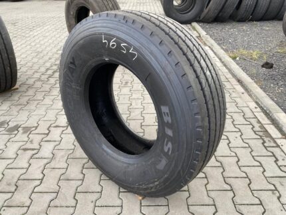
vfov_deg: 53.1
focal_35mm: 26
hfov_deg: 67.3
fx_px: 215
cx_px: 143
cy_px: 108
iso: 64
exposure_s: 1/122
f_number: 1.8
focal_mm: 4.25
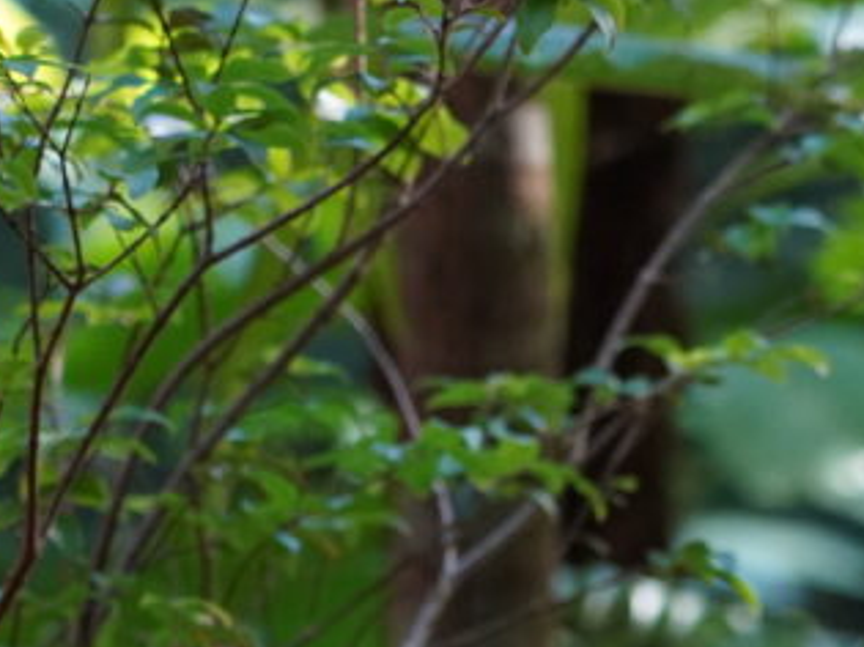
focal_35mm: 450
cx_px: 1144
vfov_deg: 3.3
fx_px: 11228
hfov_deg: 4.4
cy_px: 662
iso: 2000
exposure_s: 1/160
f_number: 4
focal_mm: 96
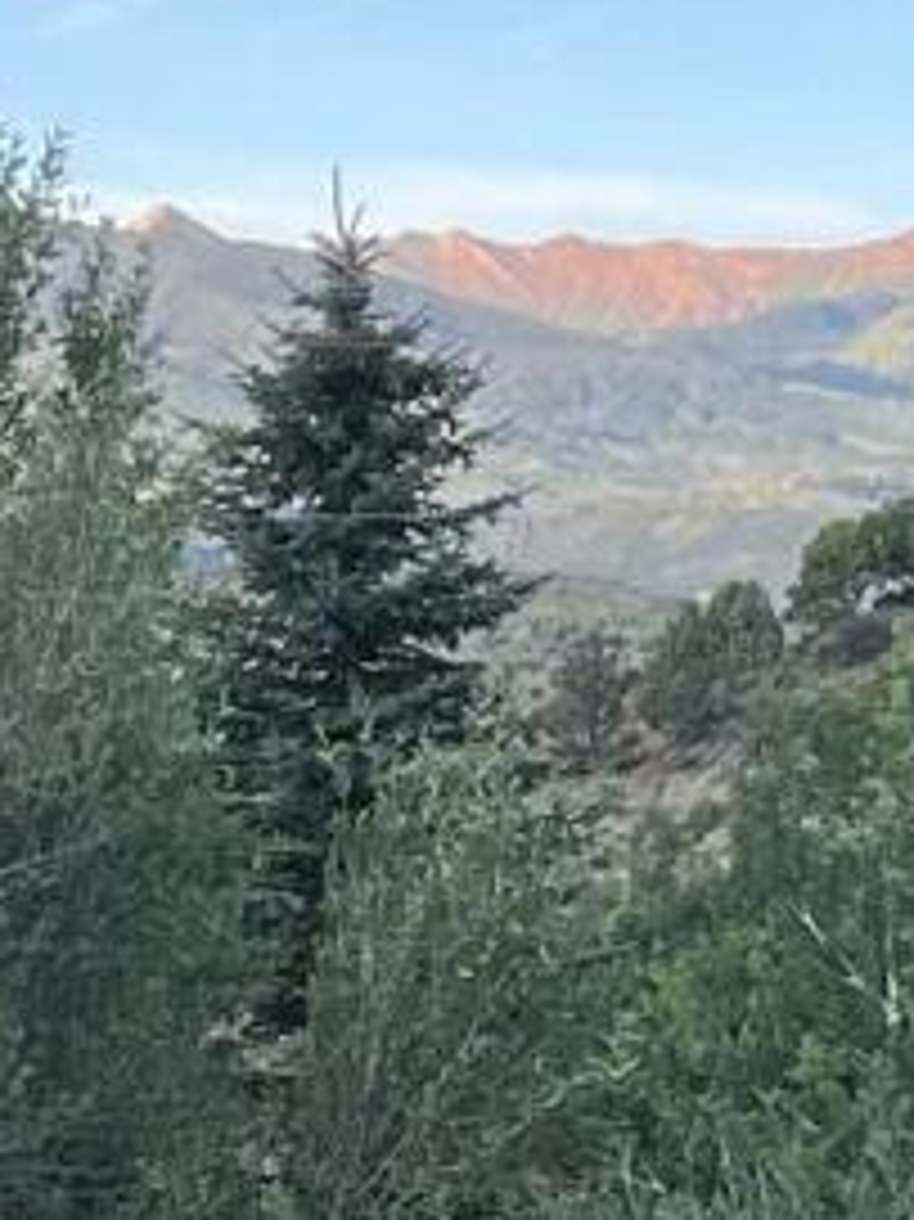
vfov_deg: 10.1
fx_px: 6765
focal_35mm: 192
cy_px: 1517
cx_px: -1207
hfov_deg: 7.3
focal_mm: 5.1
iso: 50
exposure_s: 1/742
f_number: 1.6
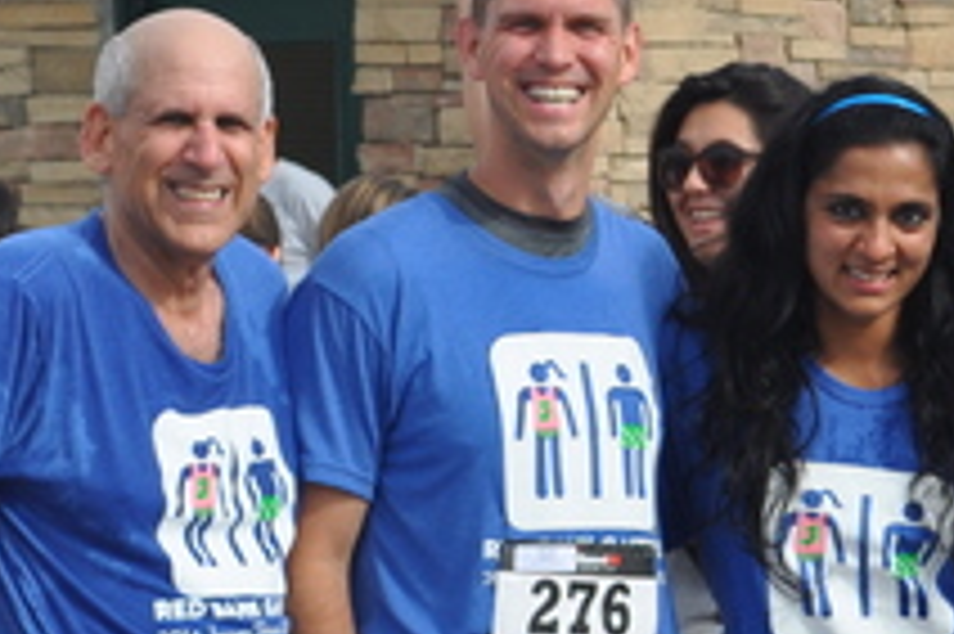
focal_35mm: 224
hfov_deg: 9.0
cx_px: 1368
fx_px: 5931
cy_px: 558
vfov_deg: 6.1
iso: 200
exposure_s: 1/400
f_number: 10
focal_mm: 44
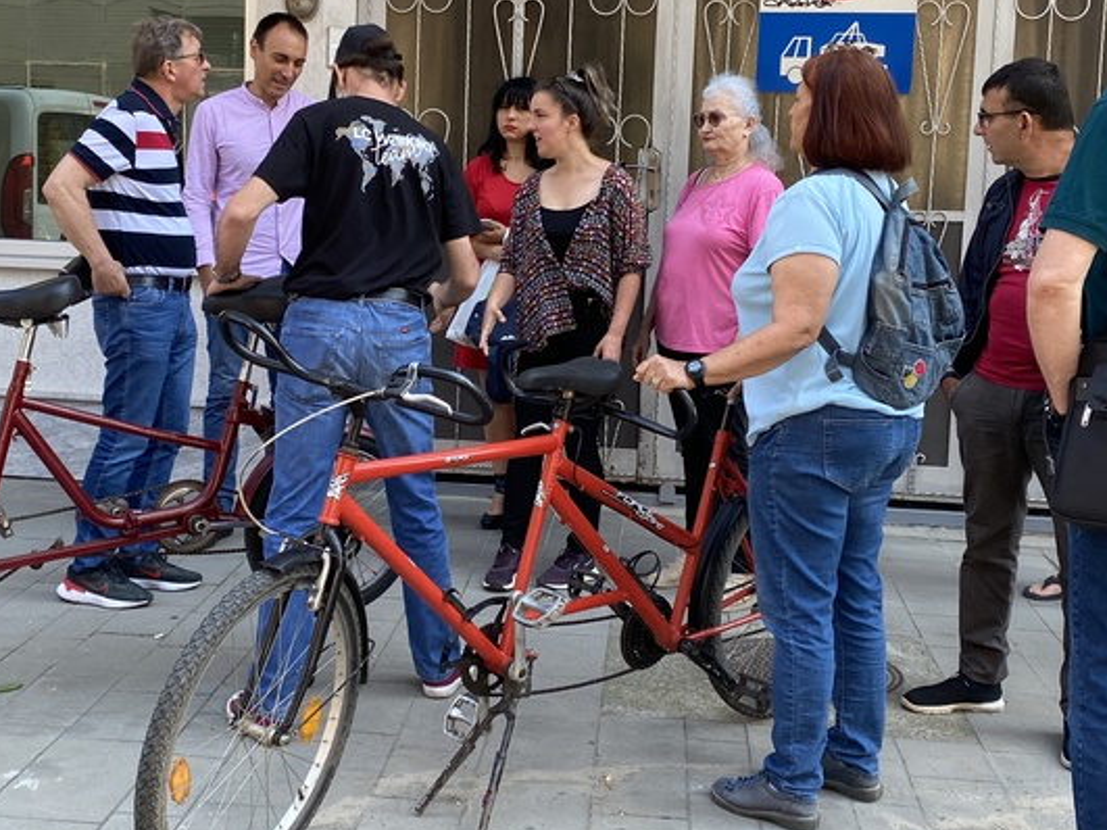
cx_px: 517
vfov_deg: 29.7
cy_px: 388
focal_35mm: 49
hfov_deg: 38.9
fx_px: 1567
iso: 32
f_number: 1.8
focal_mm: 4.25
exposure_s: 1/224
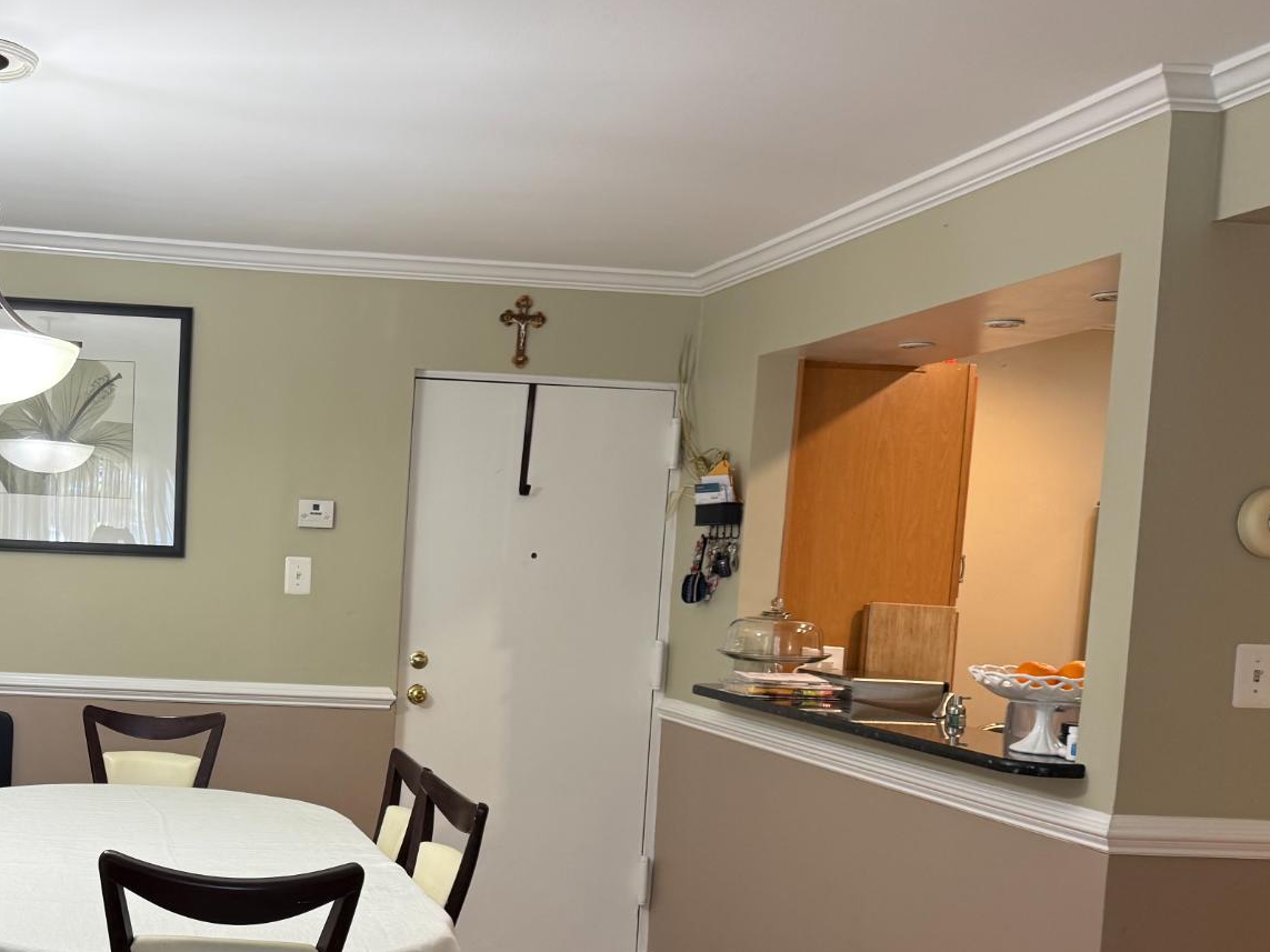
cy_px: 672
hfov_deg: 41.9
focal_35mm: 43
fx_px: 1577
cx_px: 247
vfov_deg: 33.1
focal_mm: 6.76
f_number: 1.78
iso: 125
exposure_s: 1/60
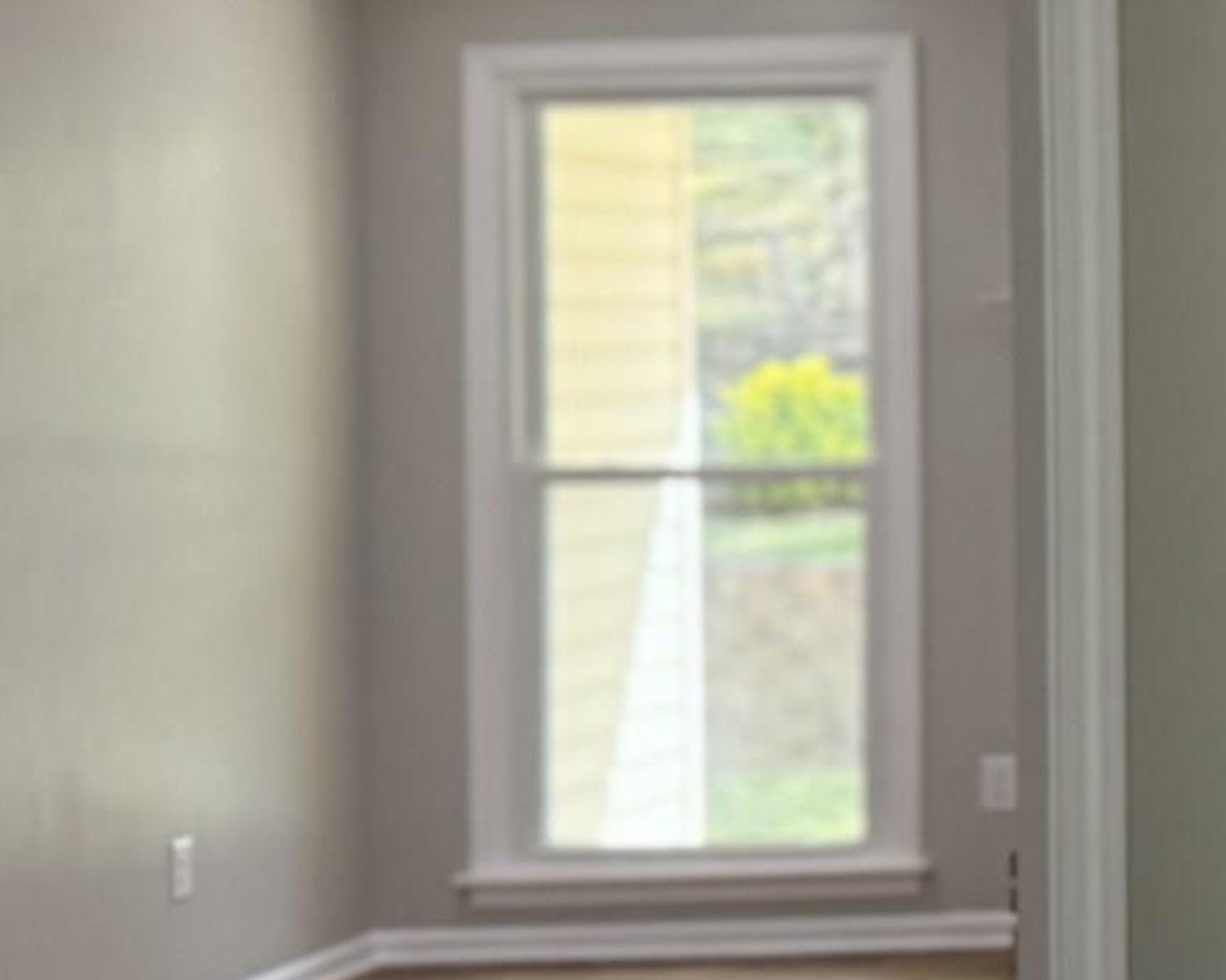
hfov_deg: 16.5
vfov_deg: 15.2
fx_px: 3664
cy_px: 242
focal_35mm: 101
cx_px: 2084
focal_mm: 6.76
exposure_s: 1/227
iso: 160
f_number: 1.78
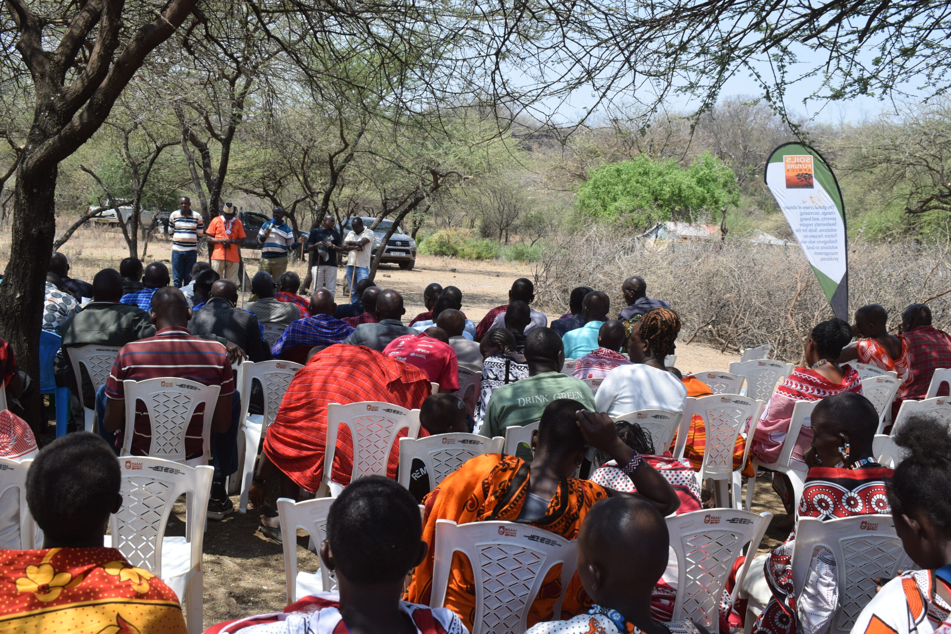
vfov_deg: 34.2
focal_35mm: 39
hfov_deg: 49.6
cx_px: 476
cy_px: 317
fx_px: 1030
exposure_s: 1/250
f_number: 8
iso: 200
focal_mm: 26
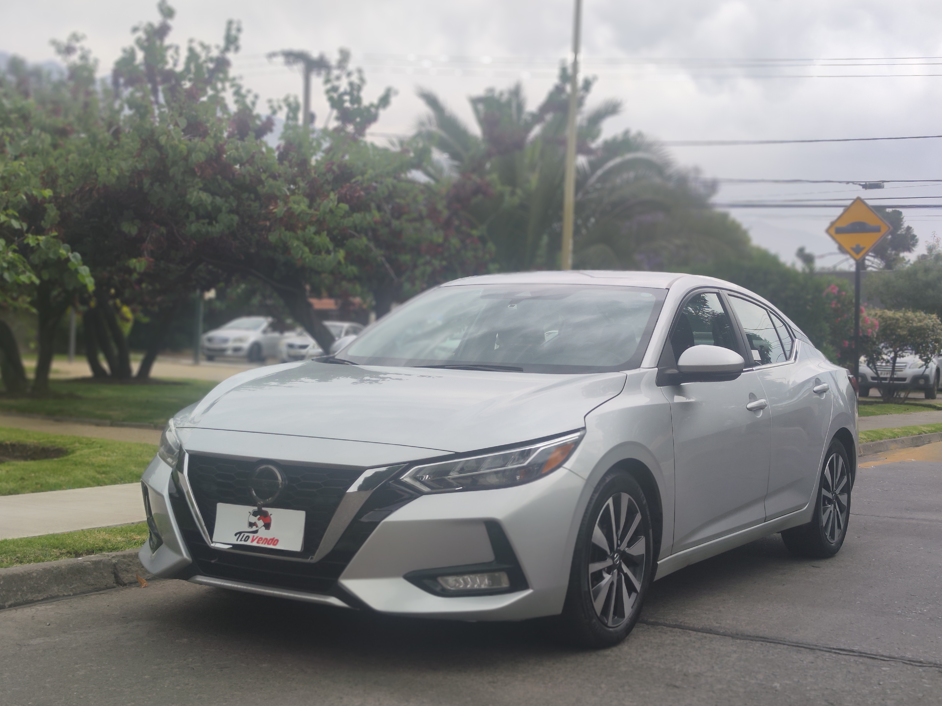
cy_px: 361
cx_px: 461
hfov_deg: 71.6
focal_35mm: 24
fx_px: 653
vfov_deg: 56.8
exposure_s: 1/1088
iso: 100
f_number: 1.69
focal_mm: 7.01
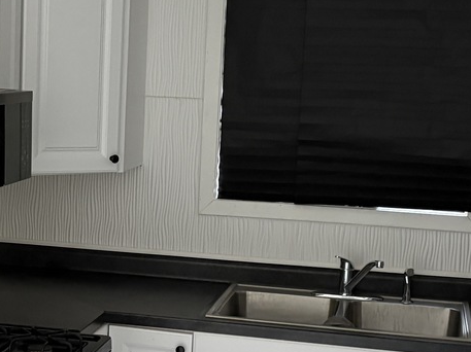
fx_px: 1115
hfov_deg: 23.7
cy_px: 199
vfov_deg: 18.0
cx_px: 145
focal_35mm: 82
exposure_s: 1/60
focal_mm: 5.96
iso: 320
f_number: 1.6
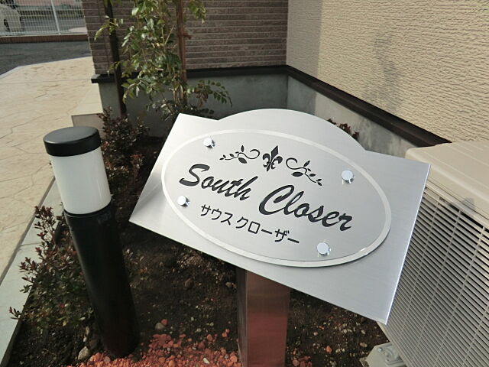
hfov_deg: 71.6
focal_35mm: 24
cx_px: 244
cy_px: 184
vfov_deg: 56.8
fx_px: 339
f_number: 7.5
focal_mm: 4.3
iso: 80
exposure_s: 1/250
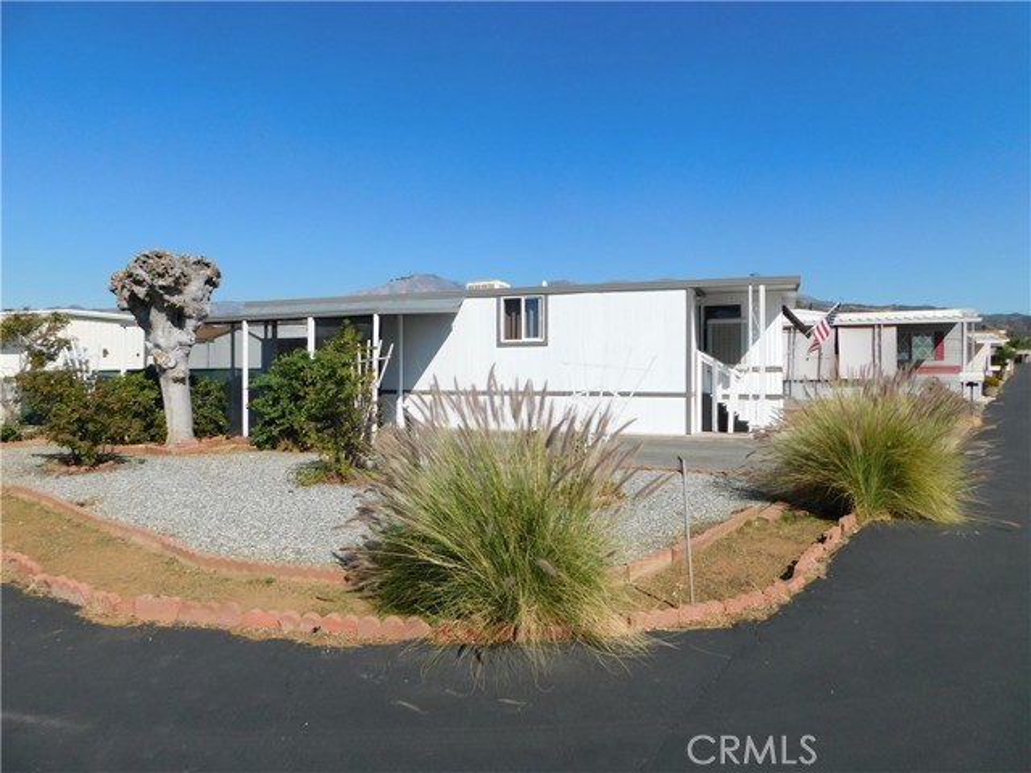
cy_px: 386
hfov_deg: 73.9
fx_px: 685
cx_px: 516
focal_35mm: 23
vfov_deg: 58.9
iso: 125
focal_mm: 4
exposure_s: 1/640
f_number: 6
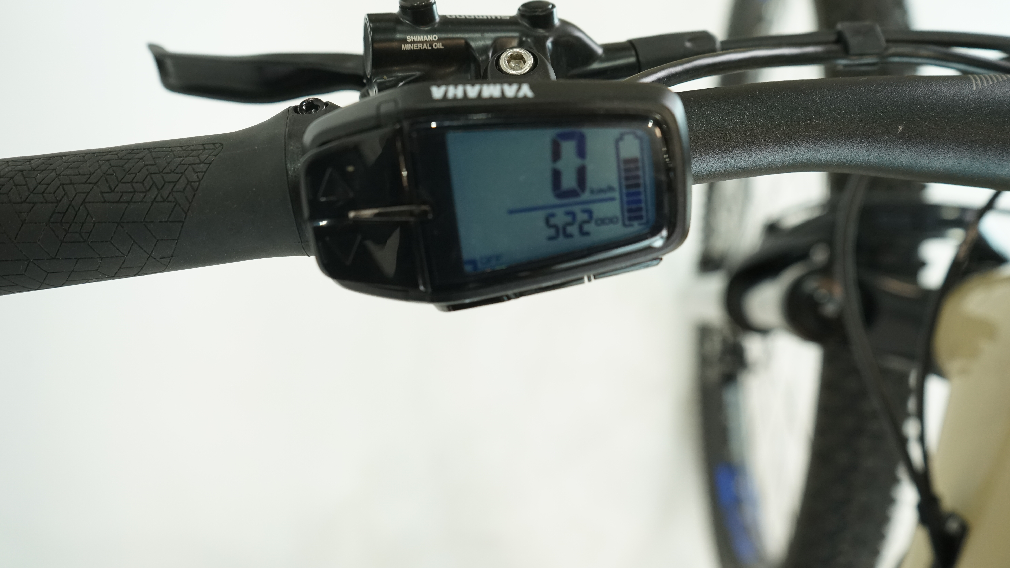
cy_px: 276
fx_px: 884
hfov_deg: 59.5
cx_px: 501
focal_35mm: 33
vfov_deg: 35.6
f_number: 5
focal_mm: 31
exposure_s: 1/200
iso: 1600
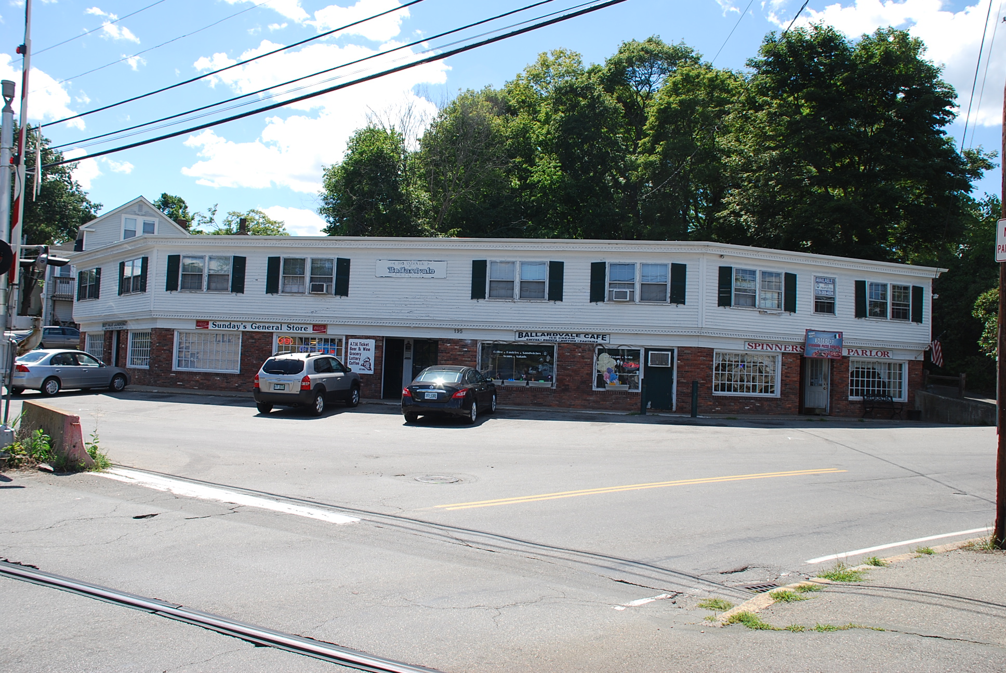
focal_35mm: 30
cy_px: 336
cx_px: 503
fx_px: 839
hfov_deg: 61.9
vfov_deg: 43.7
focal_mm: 20
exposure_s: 1/200
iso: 100
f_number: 7.1
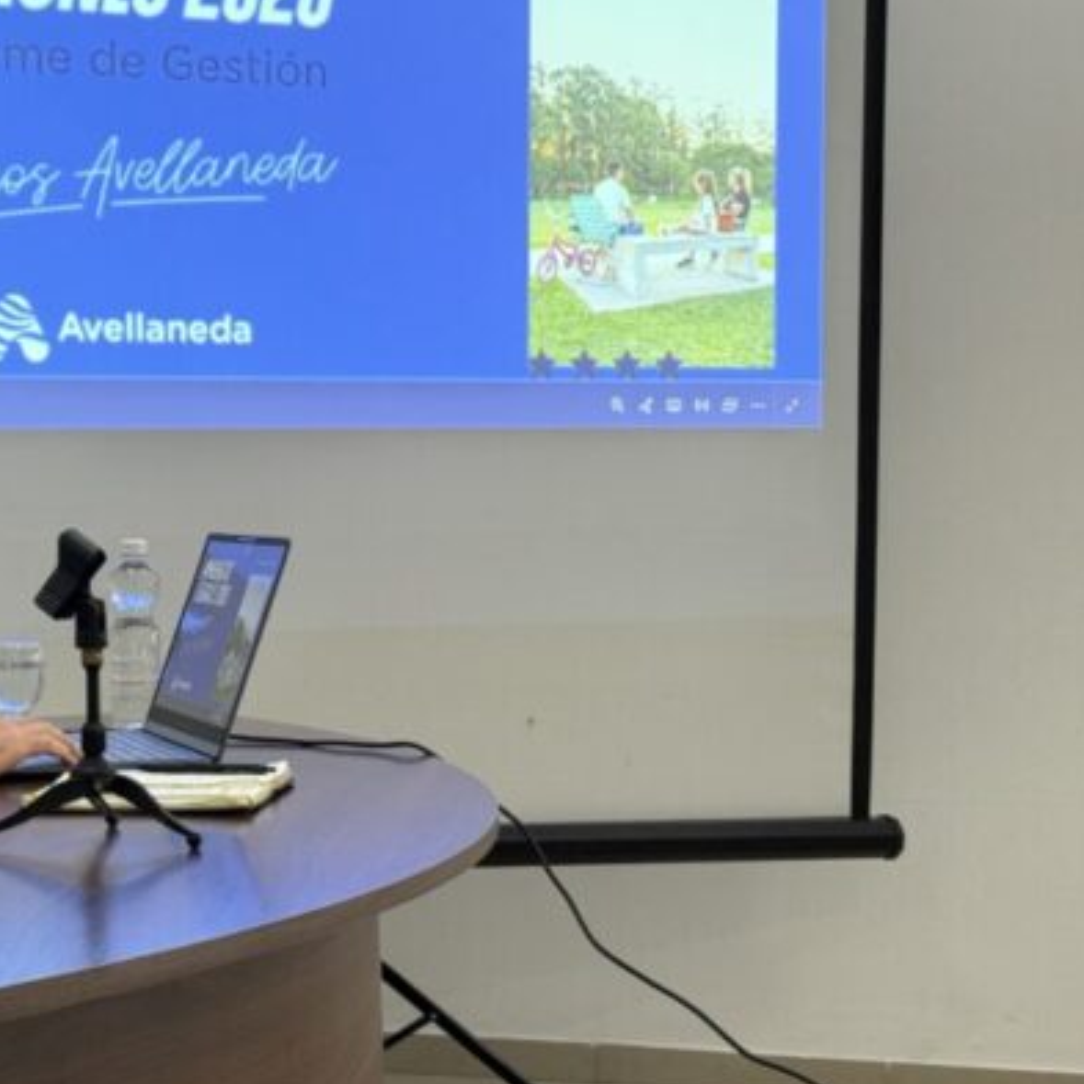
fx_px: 2941
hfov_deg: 20.3
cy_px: 303
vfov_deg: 20.8
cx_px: 39
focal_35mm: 83
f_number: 1.78
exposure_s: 1/50
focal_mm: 6.76
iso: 64
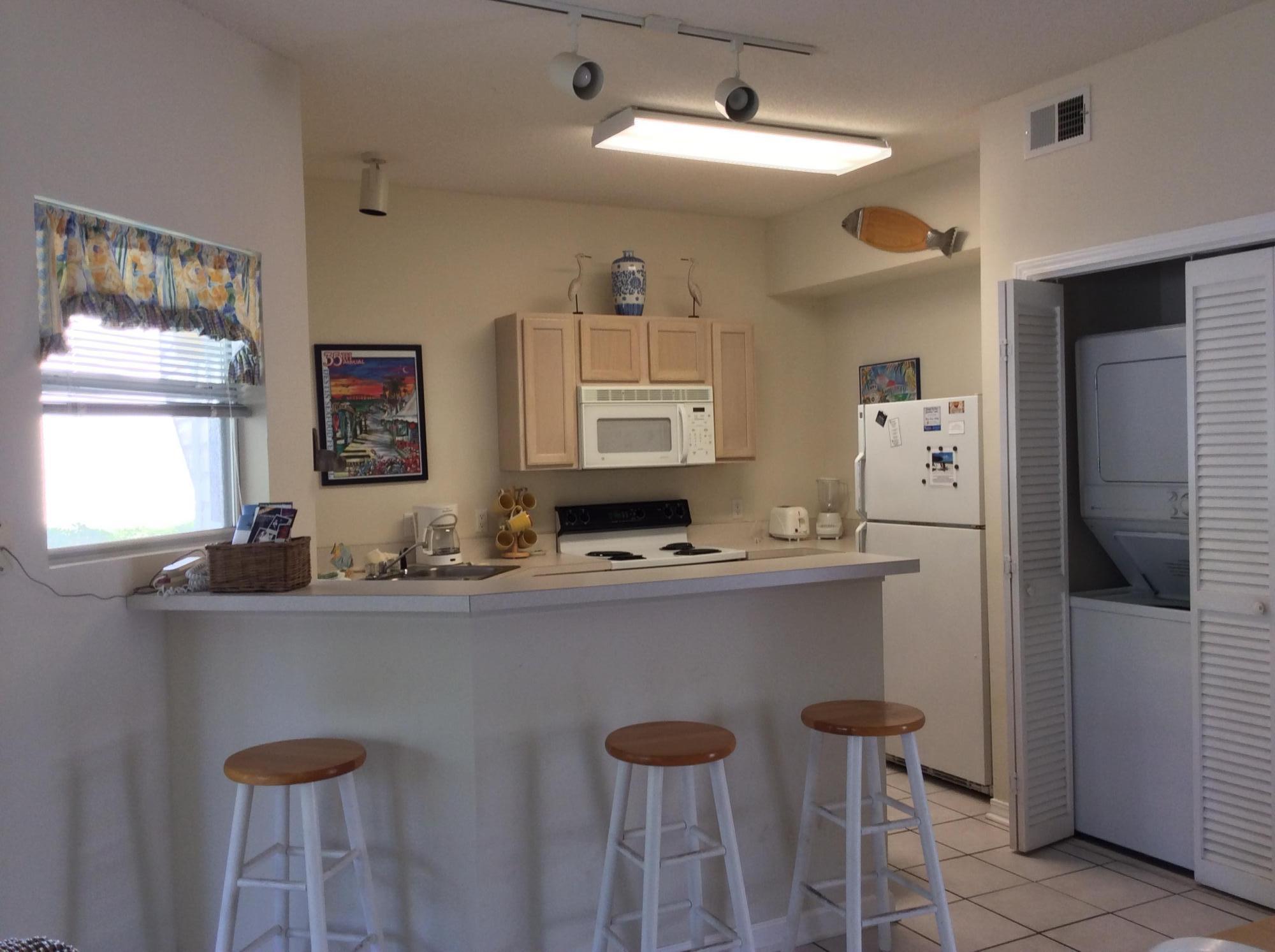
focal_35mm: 33
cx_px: 638
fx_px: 1213
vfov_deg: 42.8
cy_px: 476
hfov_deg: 55.4
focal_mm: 3.3
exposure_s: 1/40
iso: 40
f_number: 2.4
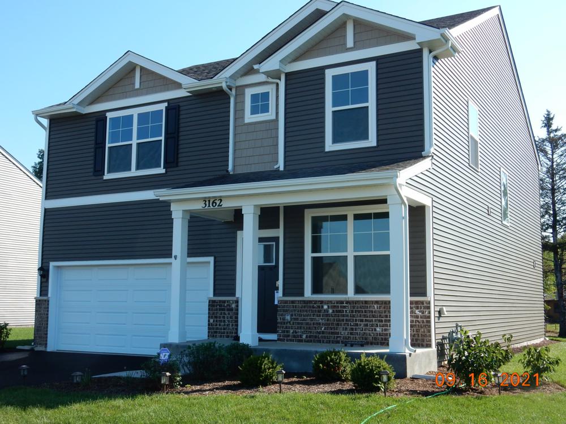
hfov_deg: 43.9
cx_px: 283
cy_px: 212
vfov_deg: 33.6
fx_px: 703
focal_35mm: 43
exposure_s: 1/500
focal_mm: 7.6
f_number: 4.2
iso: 125
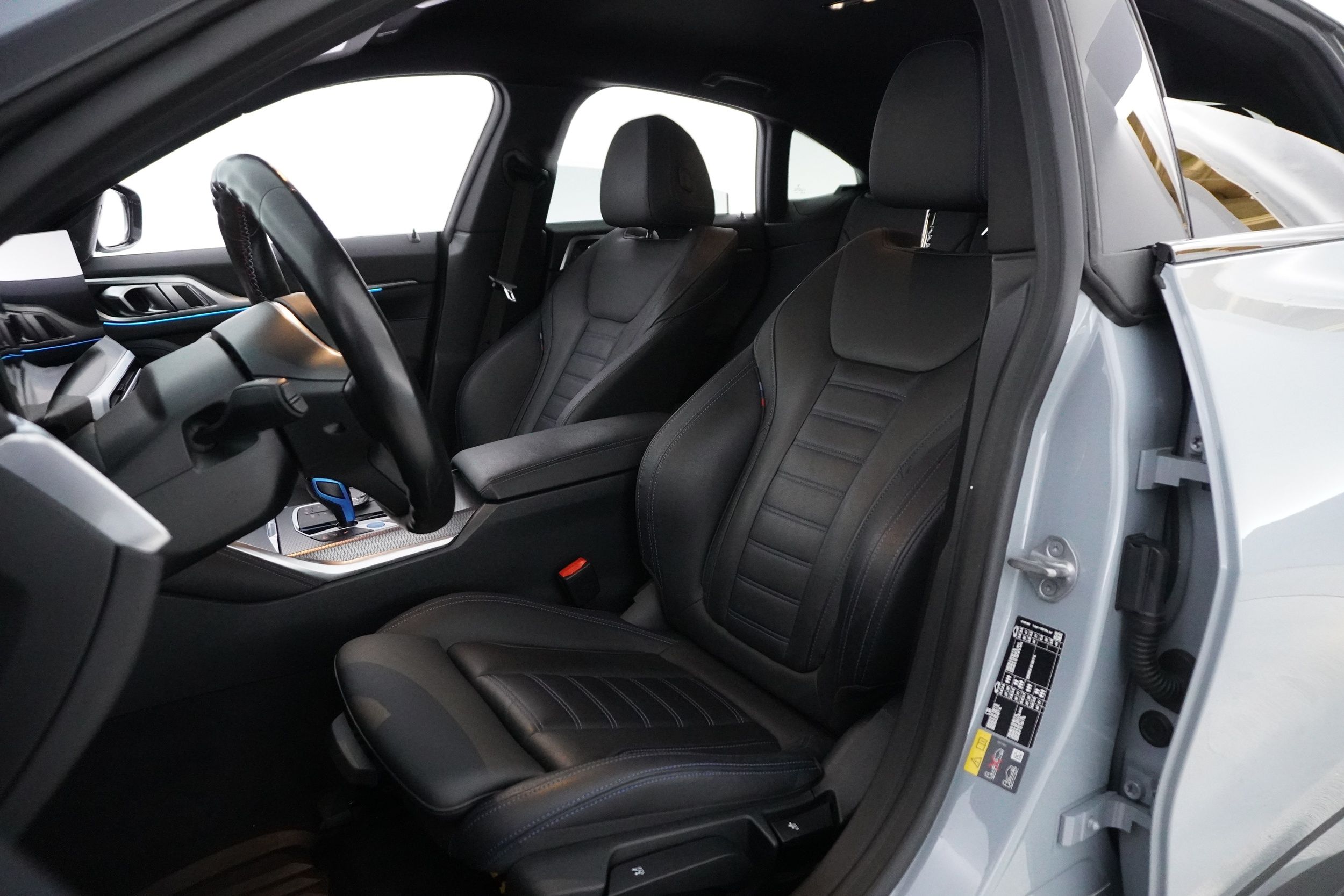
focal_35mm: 24
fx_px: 896
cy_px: 448
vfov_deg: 53.1
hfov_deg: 73.7
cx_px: 672
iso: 6400
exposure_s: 1/125
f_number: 3.5
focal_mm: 16
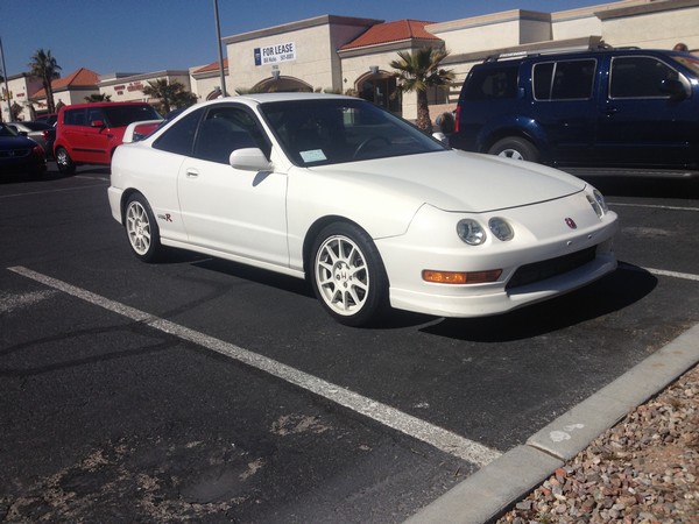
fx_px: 707
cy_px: 262
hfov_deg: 52.6
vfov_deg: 40.7
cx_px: 350
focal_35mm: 35
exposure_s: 1/4255
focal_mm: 4.28
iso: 50
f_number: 2.4
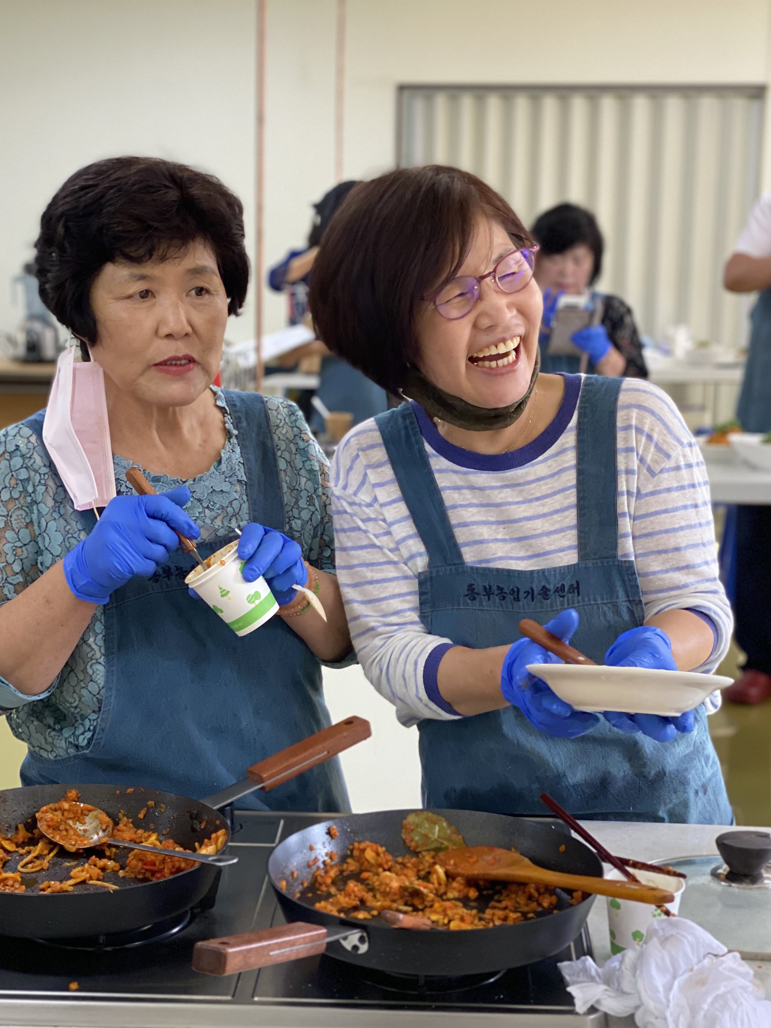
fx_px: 1811
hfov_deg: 24.0
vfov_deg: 31.7
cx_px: 371
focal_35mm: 61
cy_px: 556
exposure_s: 1/120
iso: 250
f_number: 2
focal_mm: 6
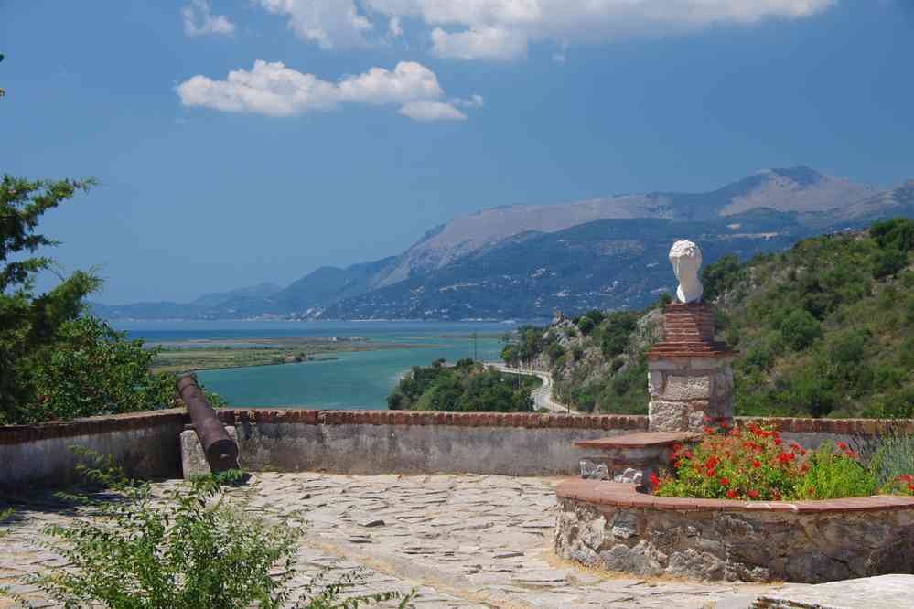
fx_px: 2094
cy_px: 304
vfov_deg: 16.6
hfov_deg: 24.6
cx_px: 457
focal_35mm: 82
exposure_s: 1/100
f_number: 11
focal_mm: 55
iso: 200
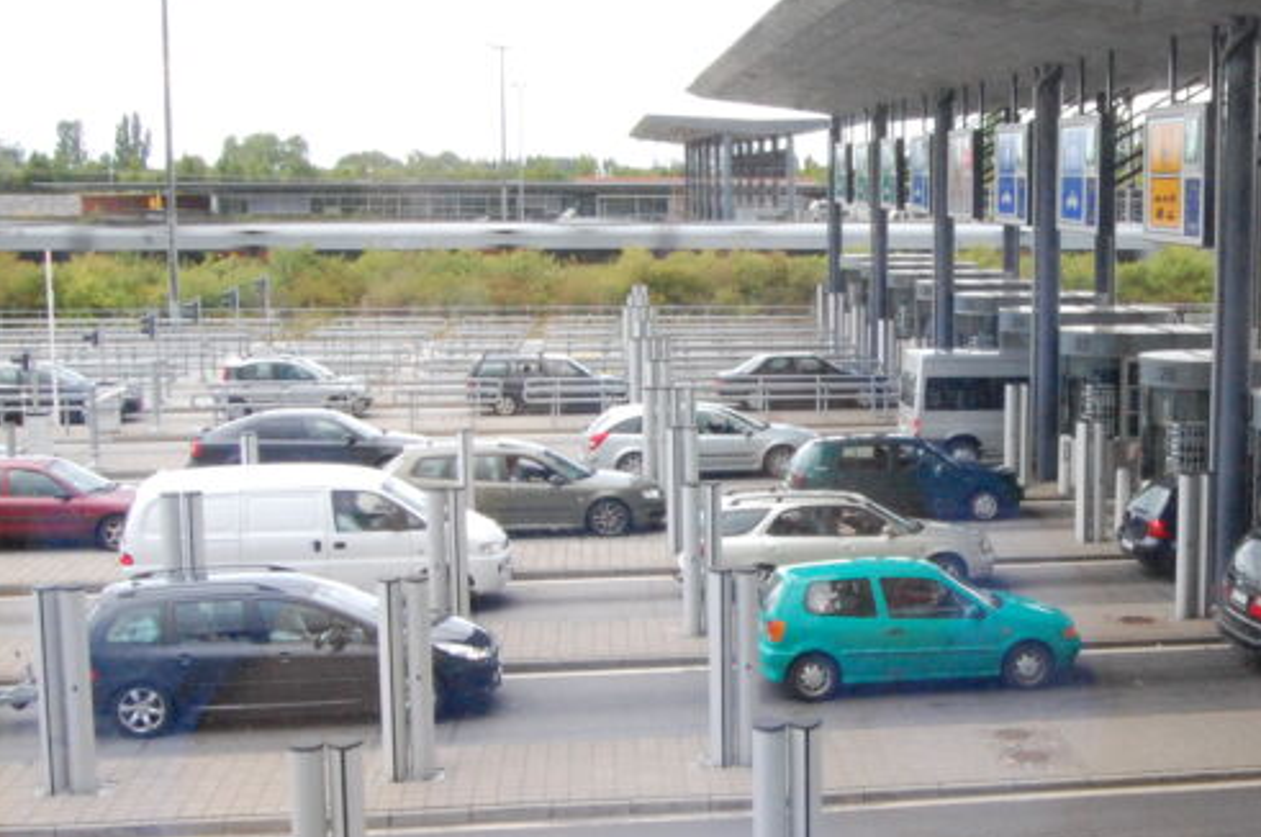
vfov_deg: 24.5
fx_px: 1924
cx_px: 984
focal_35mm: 55
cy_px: 444
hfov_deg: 35.3
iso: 1600
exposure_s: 1/40
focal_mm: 20
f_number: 22
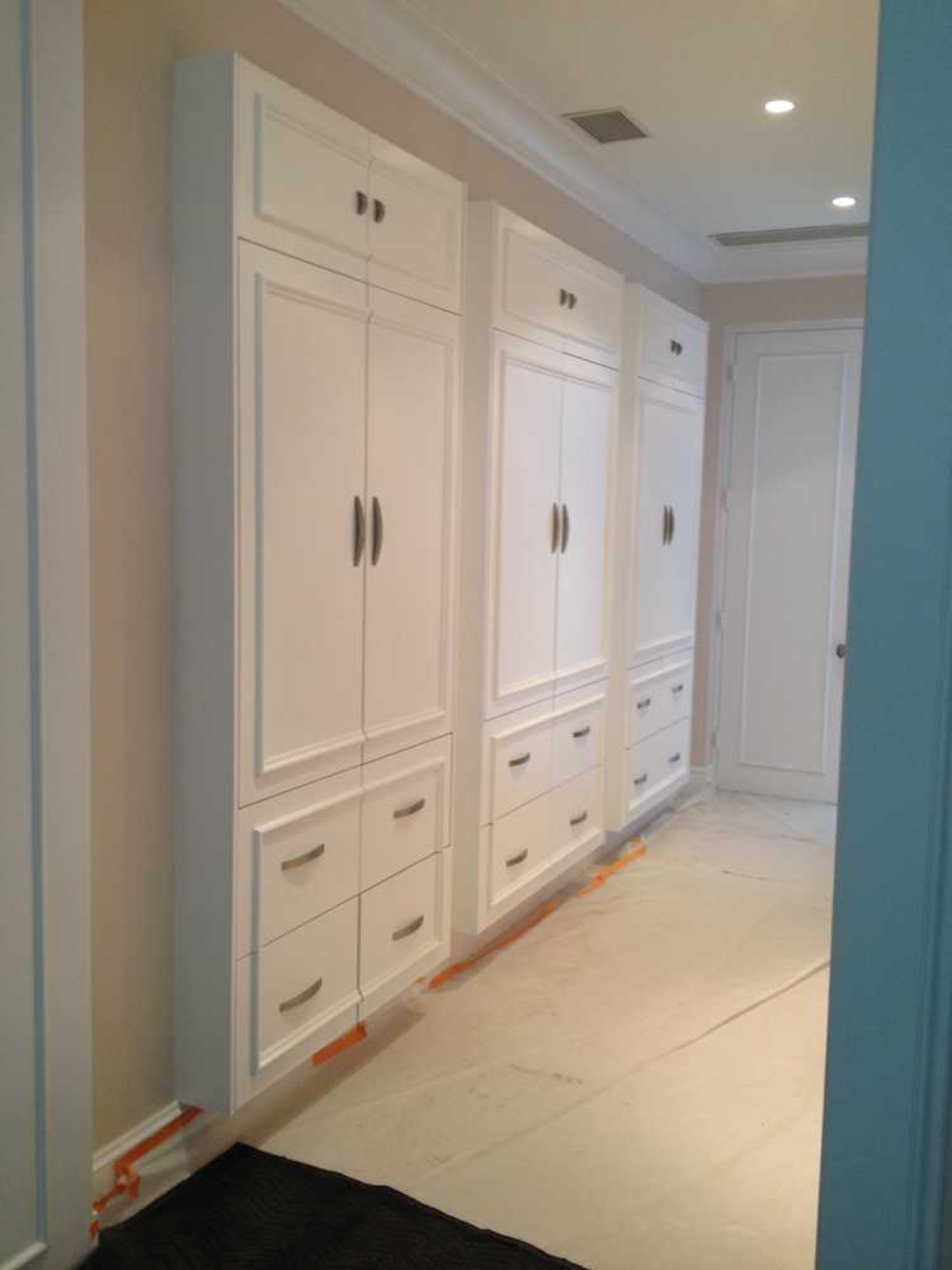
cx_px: 476
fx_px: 1283
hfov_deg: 40.7
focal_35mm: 35
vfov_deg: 52.6
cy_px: 635
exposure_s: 1/20
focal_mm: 4.28
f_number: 2.4
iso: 100
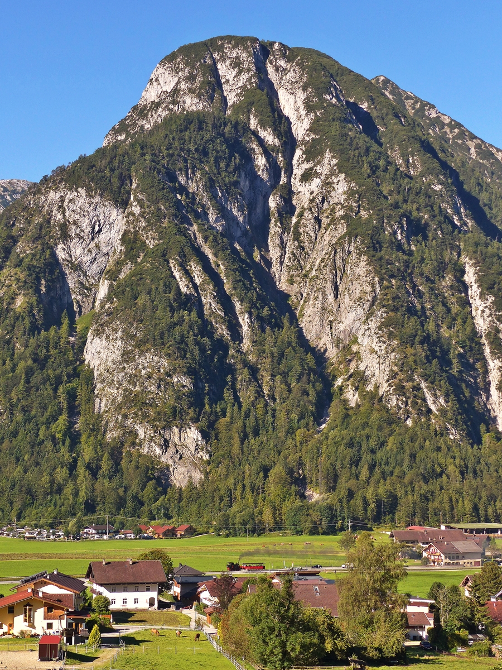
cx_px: 251
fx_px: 1141
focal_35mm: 59
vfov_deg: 32.7
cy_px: 335
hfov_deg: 24.8
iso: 100
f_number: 4
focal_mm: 10.5
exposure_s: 1/640
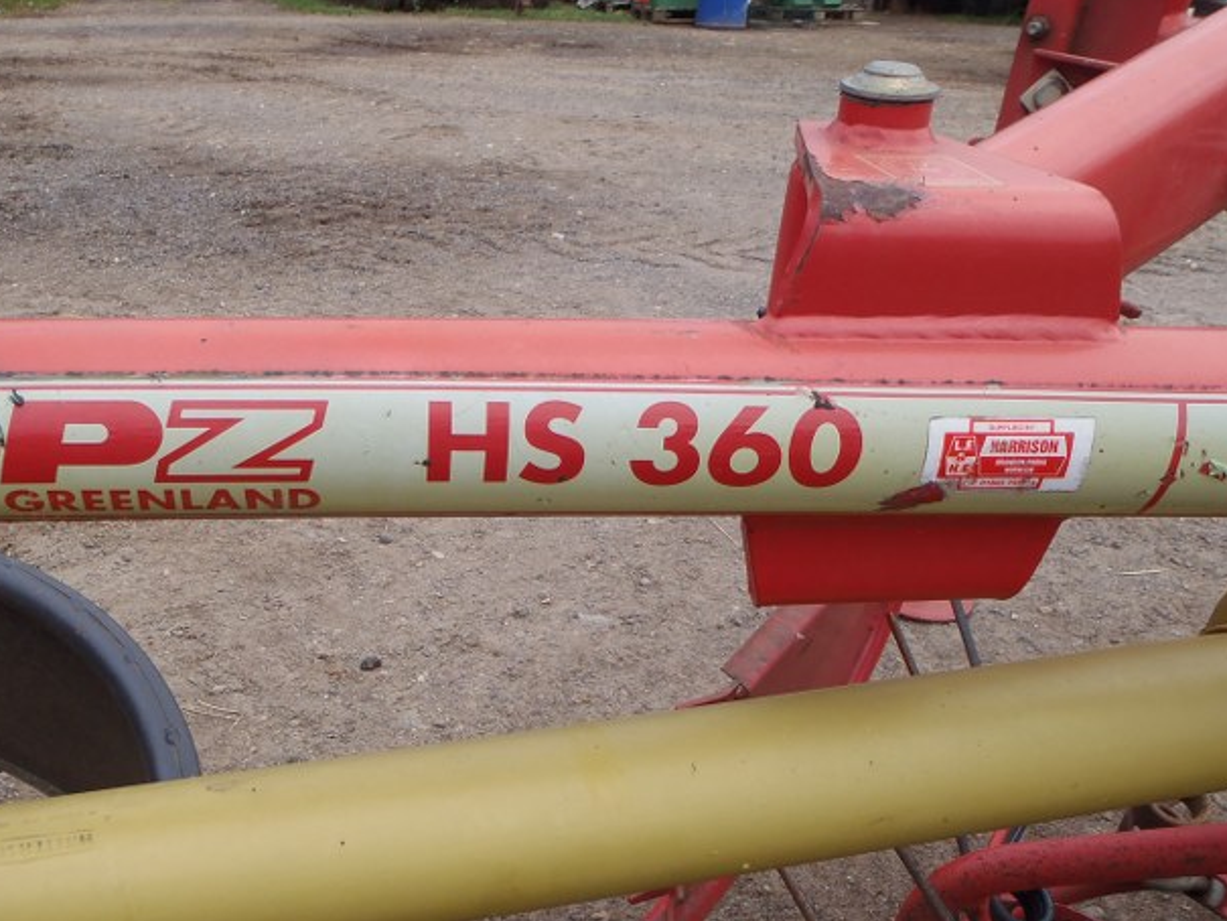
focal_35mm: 37
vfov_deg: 38.6
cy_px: 525
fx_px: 1312
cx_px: 426
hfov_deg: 49.4
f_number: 4.5
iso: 80
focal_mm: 5
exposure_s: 1/500
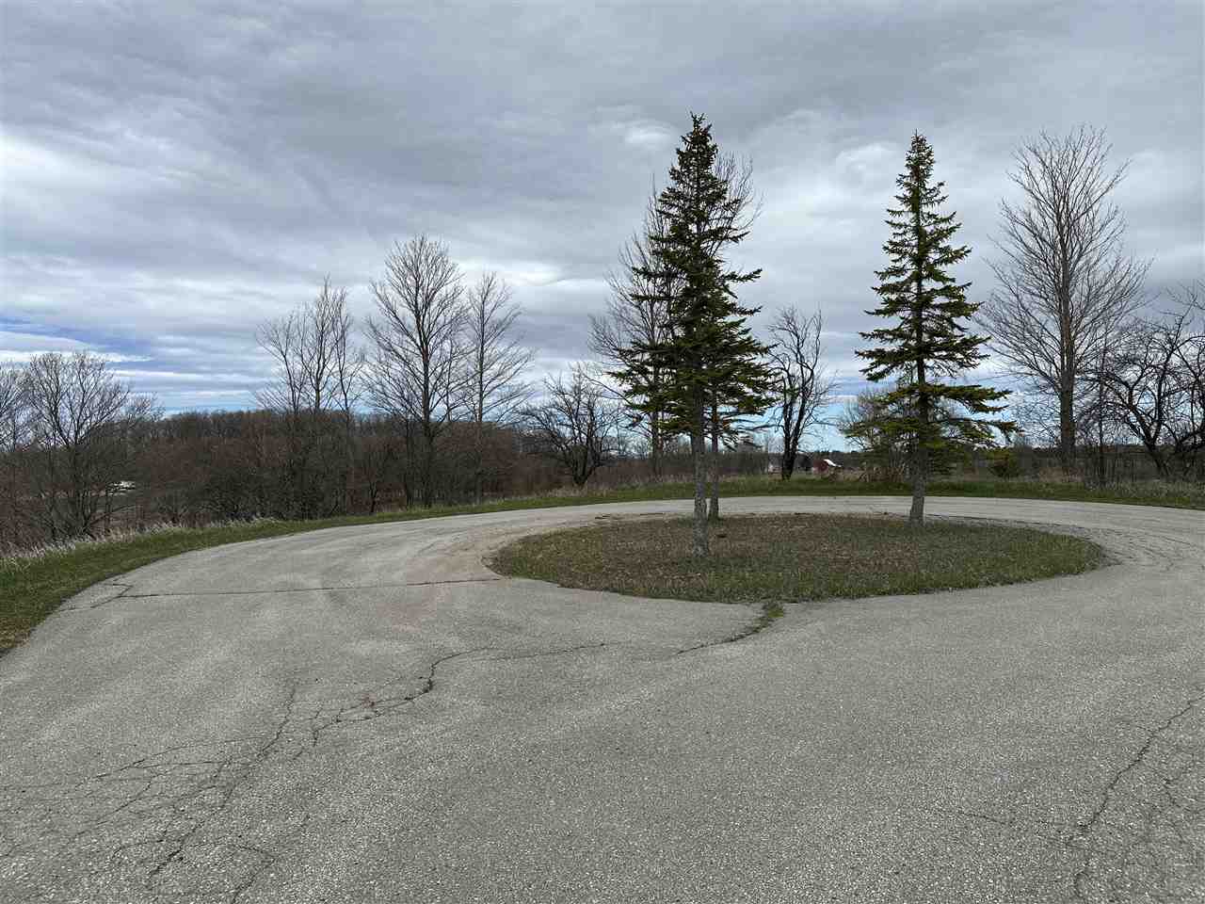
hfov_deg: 71.6
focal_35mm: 24
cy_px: 452
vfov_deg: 56.8
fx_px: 835
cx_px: 602
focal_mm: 6.86
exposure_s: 1/6211
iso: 80
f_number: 1.78
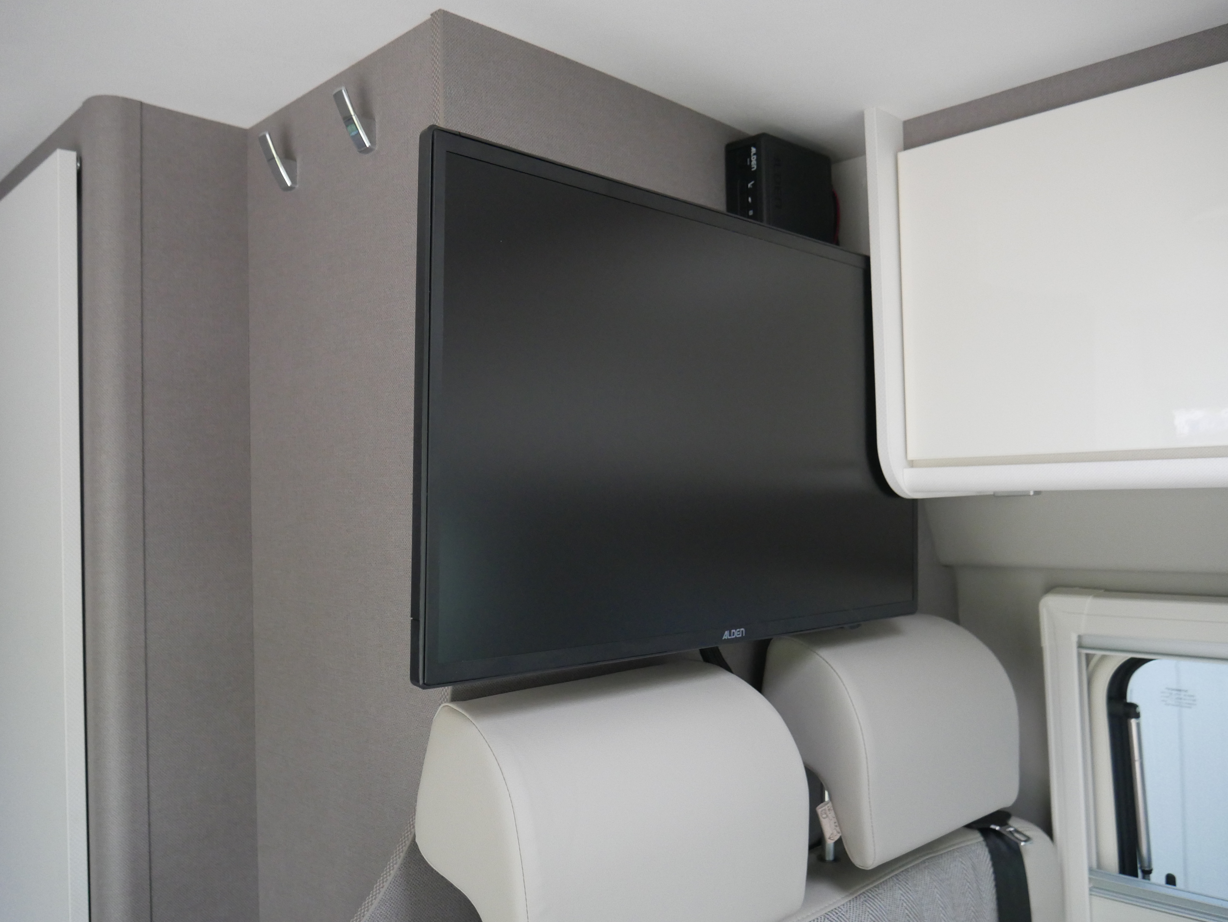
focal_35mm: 30
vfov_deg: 46.8
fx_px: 1065
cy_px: 461
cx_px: 614
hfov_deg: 59.9
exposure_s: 1/125
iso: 2000
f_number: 3.6
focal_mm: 15
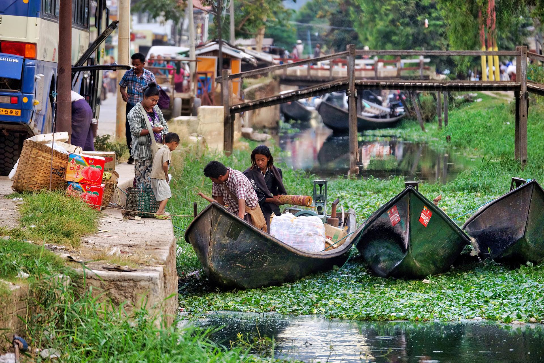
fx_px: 4533
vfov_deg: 4.6
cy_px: 182
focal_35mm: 300
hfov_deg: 6.9
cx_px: 272
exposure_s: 1/320
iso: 800
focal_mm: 300
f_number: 5.6
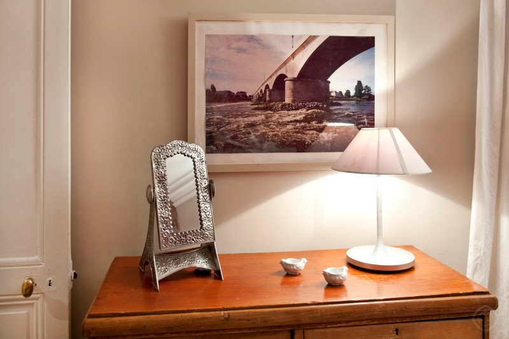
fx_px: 396
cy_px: 170
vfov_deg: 46.3
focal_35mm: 28
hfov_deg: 65.5
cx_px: 254
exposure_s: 1/30
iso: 400
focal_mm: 28
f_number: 3.5
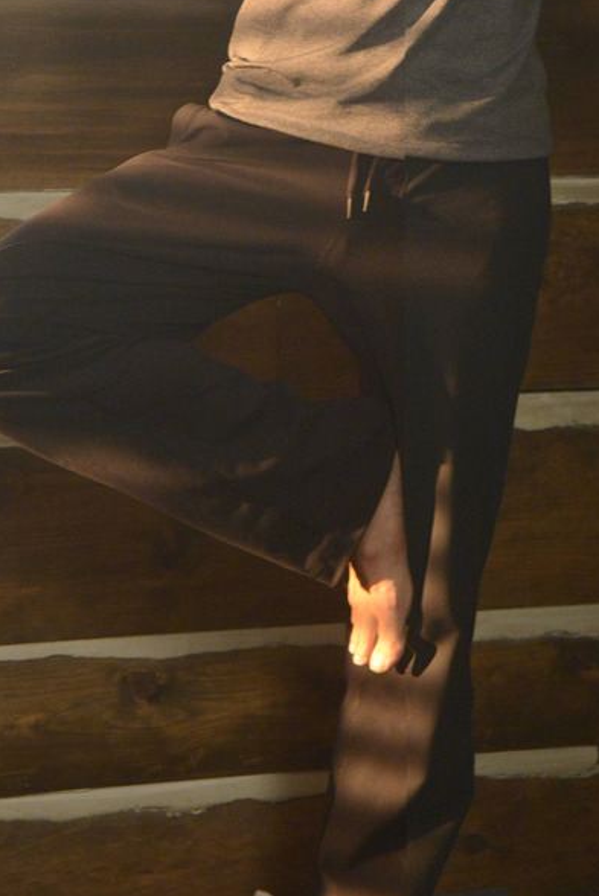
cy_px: 69
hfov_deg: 9.9
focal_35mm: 139
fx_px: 3463
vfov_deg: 14.6
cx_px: 444
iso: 5000
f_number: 5
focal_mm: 70
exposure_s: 1/60
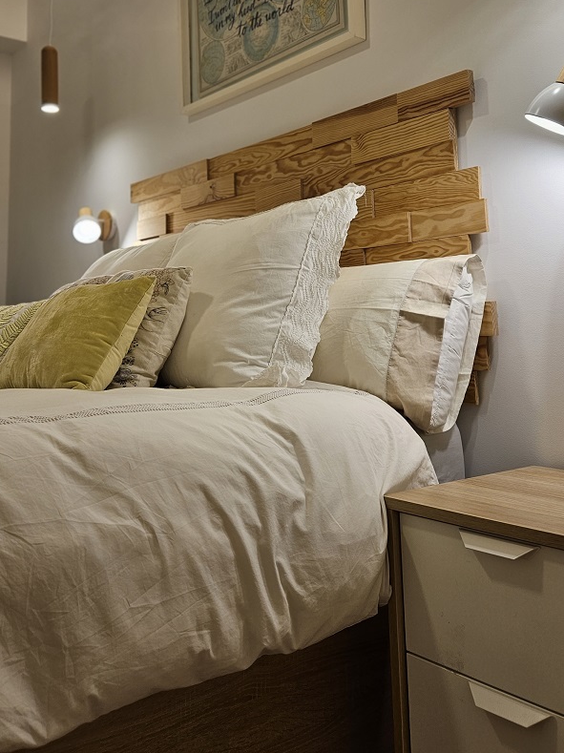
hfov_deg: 40.6
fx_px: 761
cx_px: 261
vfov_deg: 51.5
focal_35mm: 35
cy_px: 241
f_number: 1.8
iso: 50
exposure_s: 1/100
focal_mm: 5.4
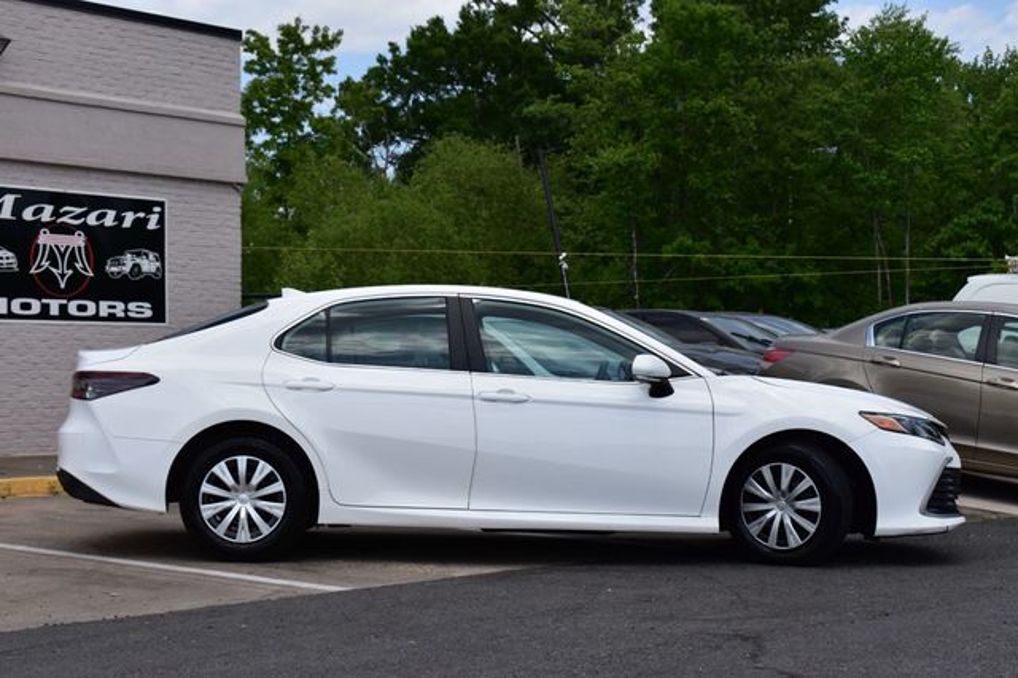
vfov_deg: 21.5
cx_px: 509
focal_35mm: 63
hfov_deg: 31.9
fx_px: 1781
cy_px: 339
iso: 320
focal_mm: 42
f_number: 11
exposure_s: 1/500
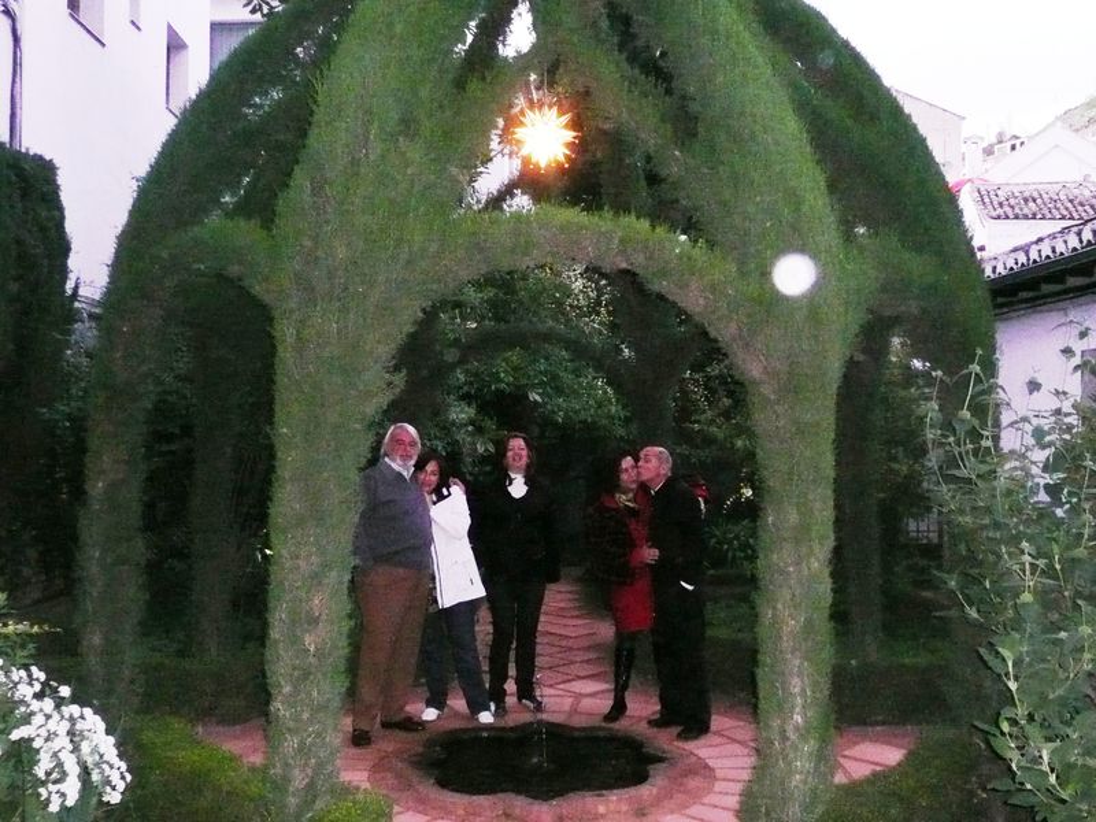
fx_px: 1140
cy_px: 411
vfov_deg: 39.7
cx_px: 548
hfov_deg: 51.4
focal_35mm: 36
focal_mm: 4.9
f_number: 3.4
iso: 640
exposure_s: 1/30
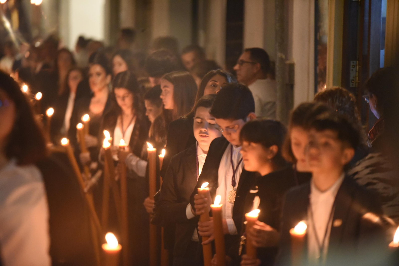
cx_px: 200
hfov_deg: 10.3
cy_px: 133
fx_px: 2217
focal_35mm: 200
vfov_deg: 6.9
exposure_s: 1/60
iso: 7200
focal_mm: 200
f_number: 2.8
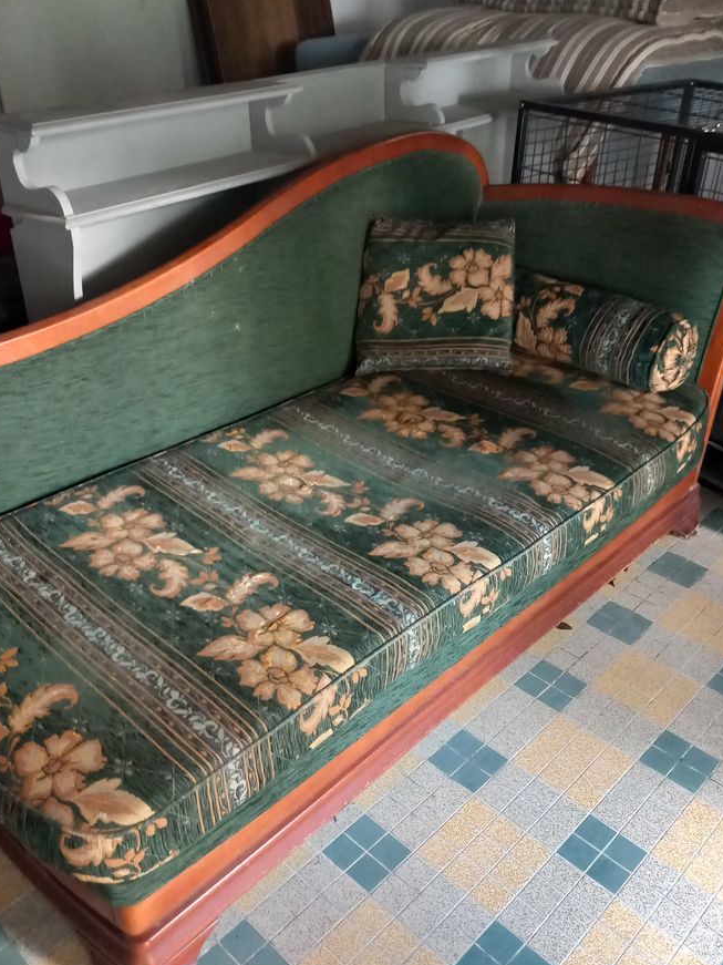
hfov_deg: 45.4
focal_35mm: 31
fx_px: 864
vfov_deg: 58.4
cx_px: 329
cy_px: 490
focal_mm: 4
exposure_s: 1/25
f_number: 1.8
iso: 400
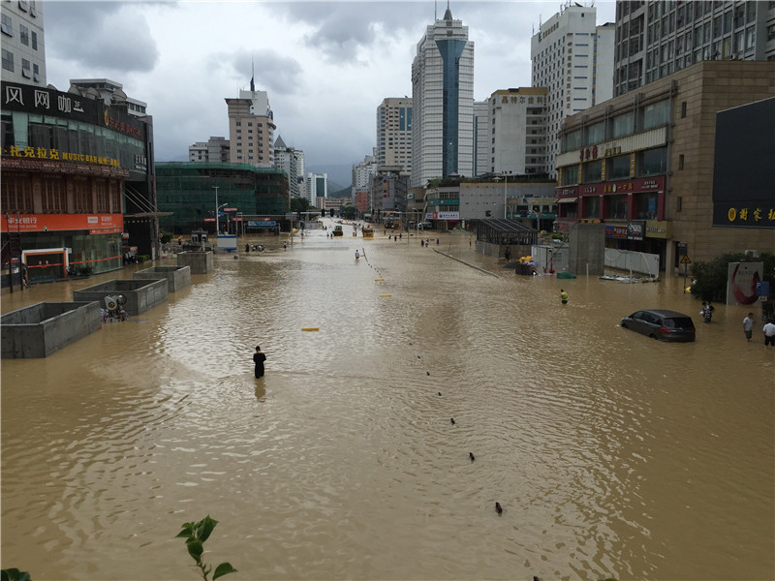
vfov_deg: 48.2
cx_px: 388
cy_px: 290
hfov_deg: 61.7
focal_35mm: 29
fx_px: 649
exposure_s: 1/1980
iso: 32
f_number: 2.2
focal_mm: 4.15
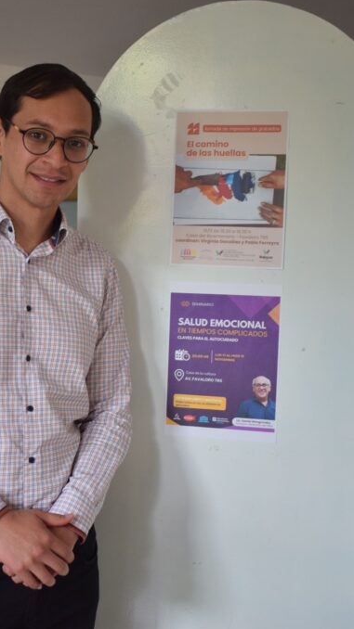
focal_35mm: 57
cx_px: -1
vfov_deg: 36.6
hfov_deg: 20.4
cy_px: 313
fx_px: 952
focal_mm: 24
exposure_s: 1/60
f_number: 4
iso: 500
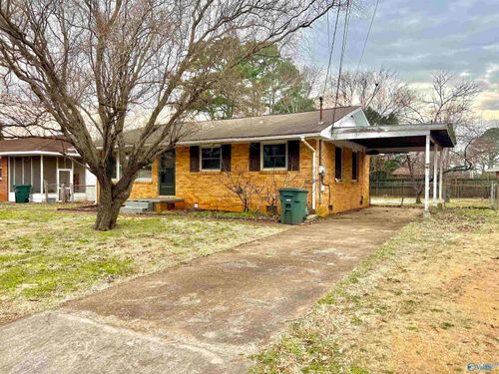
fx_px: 375
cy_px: 187
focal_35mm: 26
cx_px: 250
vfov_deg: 53.1
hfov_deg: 67.3
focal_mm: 5.7
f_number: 1.5
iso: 50
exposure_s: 1/1311
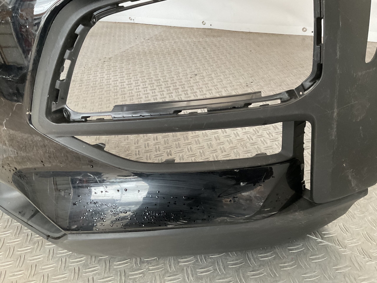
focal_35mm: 29
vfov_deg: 48.2
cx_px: 188
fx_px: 316
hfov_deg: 61.7
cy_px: 142
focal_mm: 3
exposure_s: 1/60
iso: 200
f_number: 1.8
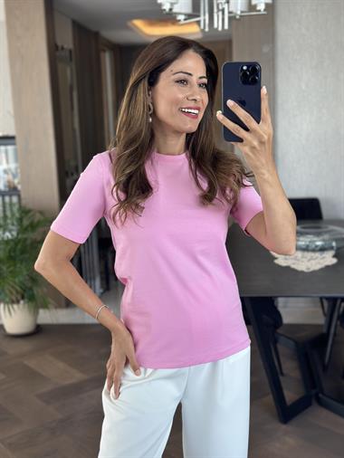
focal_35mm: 48
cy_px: 229
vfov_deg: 39.6
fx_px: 635
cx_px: 172
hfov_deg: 30.3
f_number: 1.78
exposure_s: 1/93
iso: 125
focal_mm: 6.86
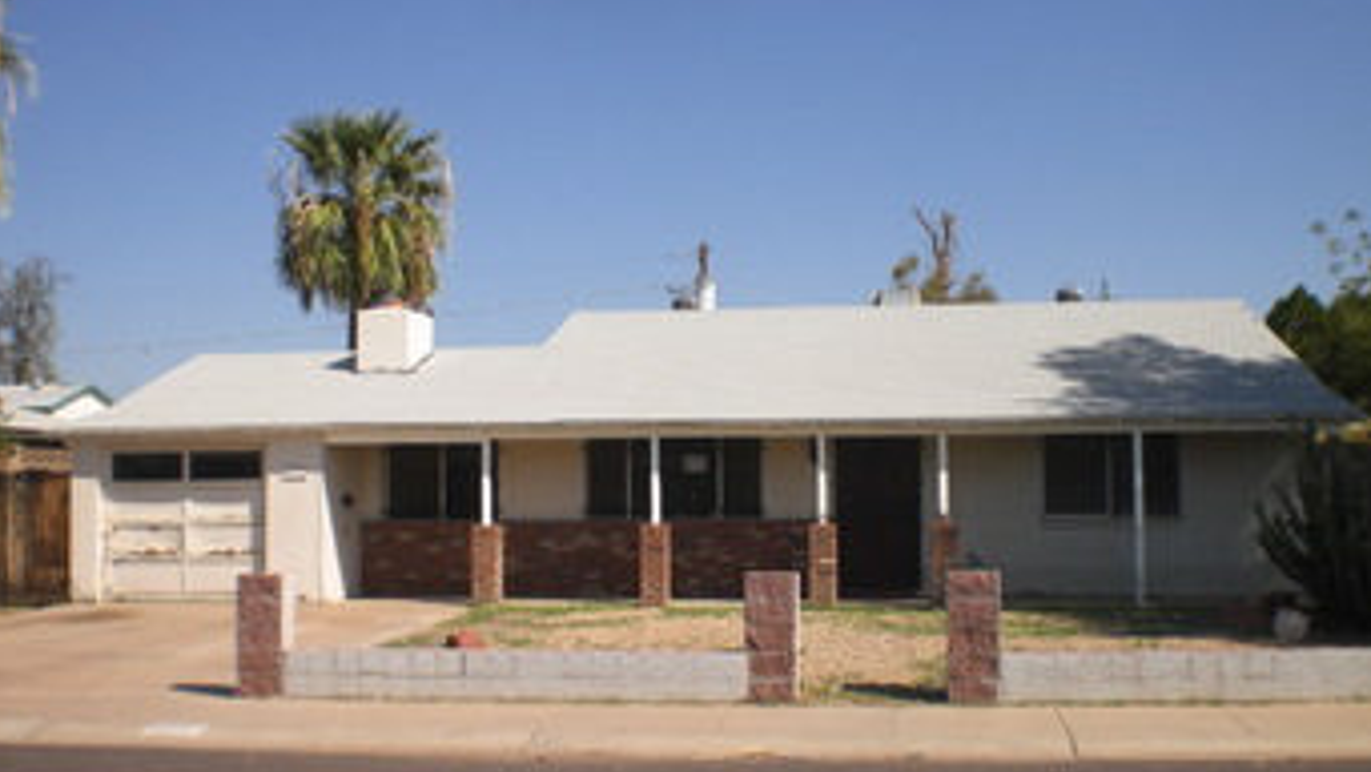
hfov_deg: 48.3
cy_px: 426
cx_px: 679
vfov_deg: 28.3
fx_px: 1527
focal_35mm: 42
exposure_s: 1/500
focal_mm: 6.3
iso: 50
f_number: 4.4
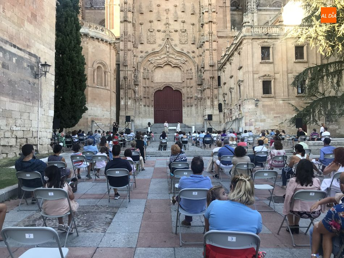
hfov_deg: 63.5
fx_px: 278
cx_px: 172
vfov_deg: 49.7
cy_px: 129
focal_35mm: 28
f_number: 1.8
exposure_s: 1/100
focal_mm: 3.99
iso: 32
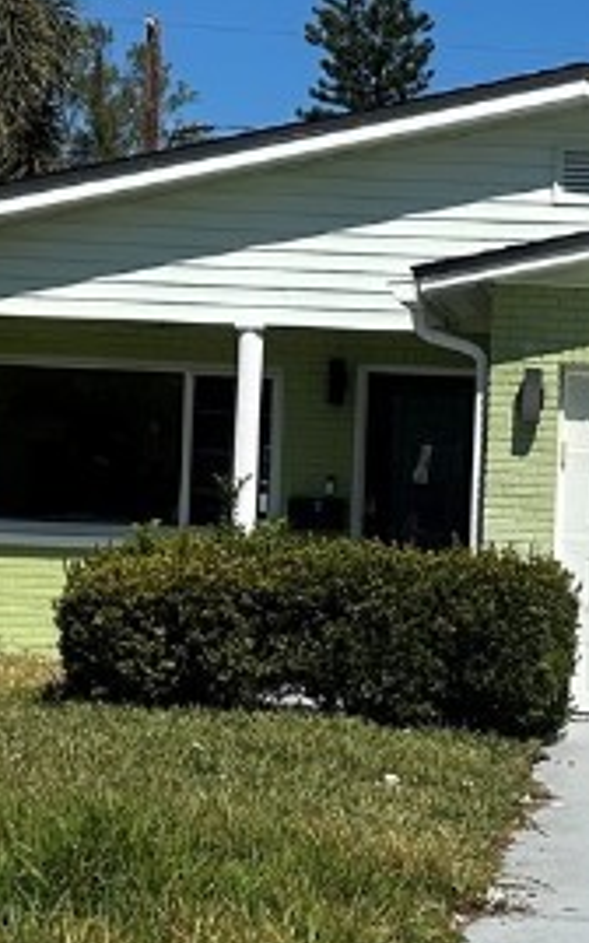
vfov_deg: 21.4
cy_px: 540
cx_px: 754
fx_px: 2493
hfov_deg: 13.0
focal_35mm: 97
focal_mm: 6.86
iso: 80
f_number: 1.78
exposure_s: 1/10753
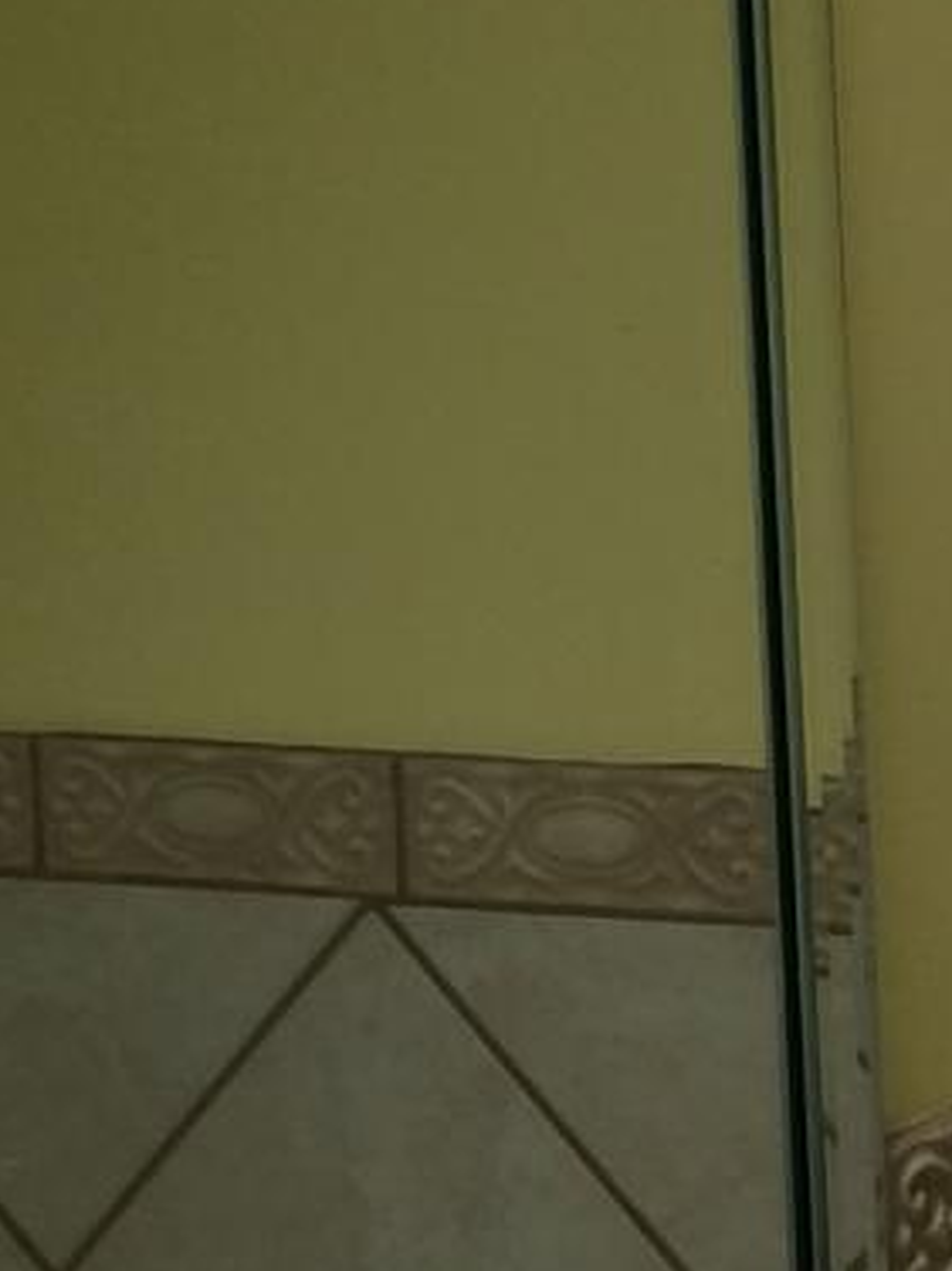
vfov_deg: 12.3
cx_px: 1284
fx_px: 5870
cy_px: 742
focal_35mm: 160
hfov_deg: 9.1
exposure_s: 1/60
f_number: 2.2
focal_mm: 4.12
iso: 40
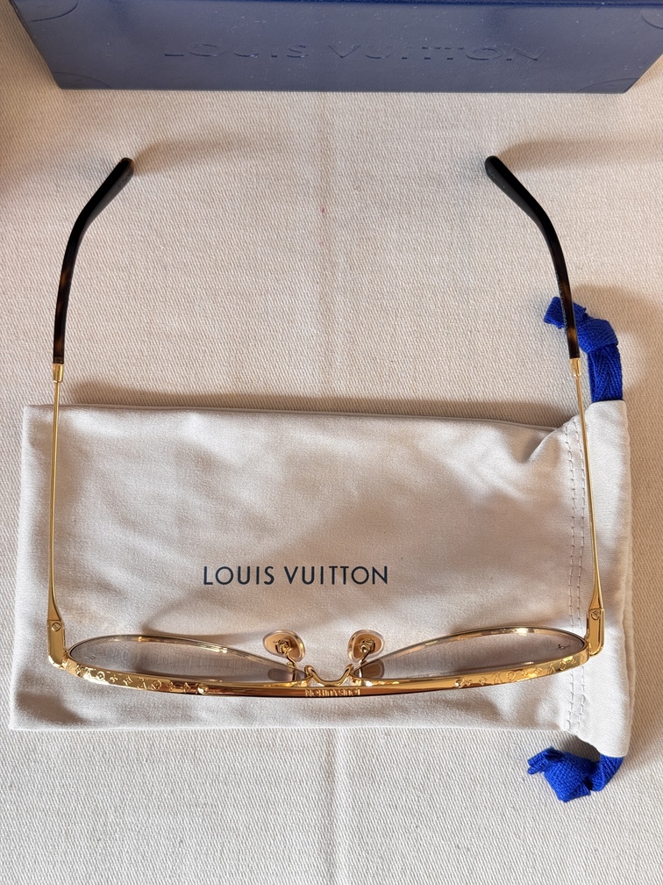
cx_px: 332
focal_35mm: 48
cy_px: 442
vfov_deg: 39.7
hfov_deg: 30.3
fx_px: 1226
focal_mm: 6.76
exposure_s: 1/150
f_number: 1.78
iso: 80
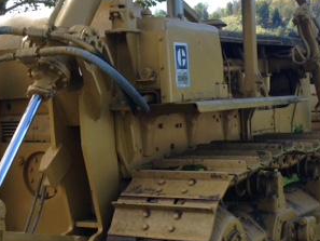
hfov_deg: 27.3
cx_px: 117
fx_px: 657
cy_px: 147
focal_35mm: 71
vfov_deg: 20.7
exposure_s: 1/337
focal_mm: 4.12
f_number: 2.4
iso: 50
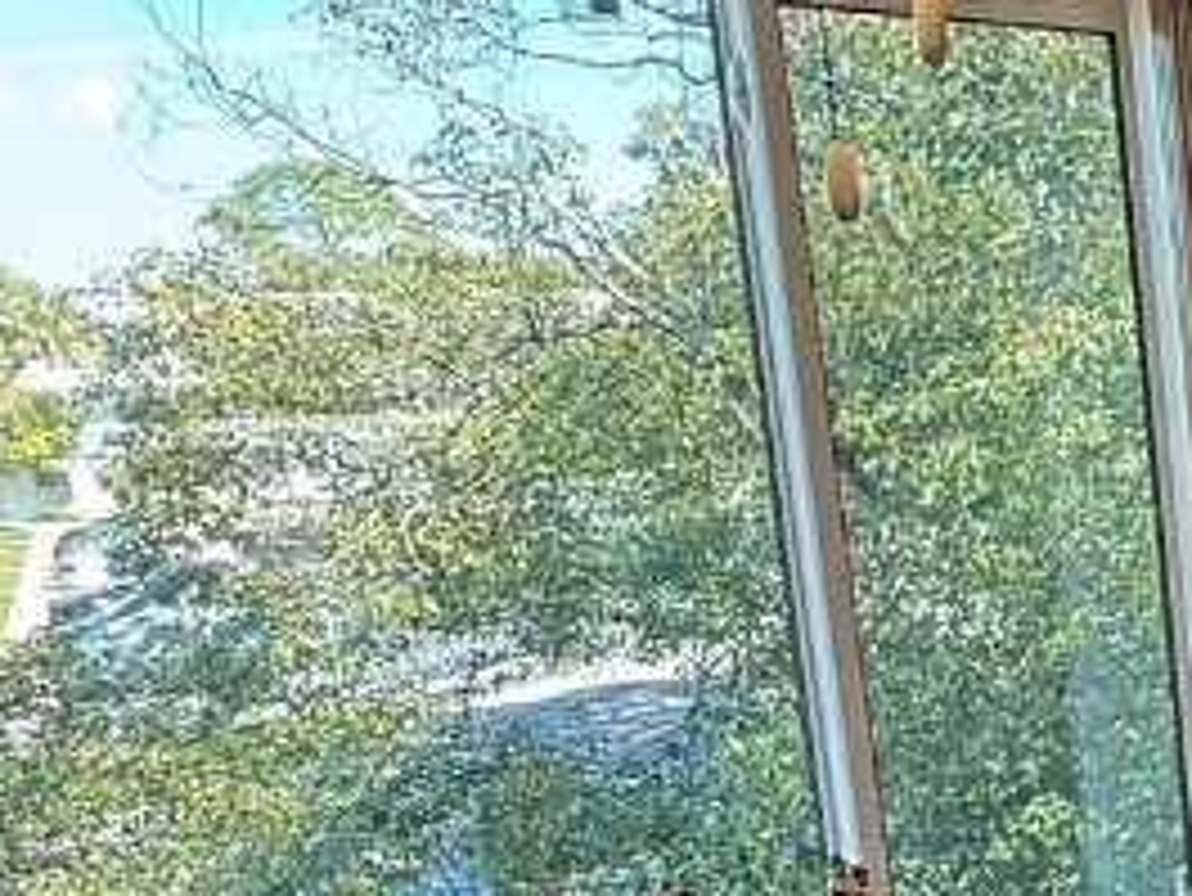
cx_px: 1691
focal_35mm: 54
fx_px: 1860
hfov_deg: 27.3
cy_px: 716
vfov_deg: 26.6
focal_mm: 2.22
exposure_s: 1/120
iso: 125
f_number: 2.2
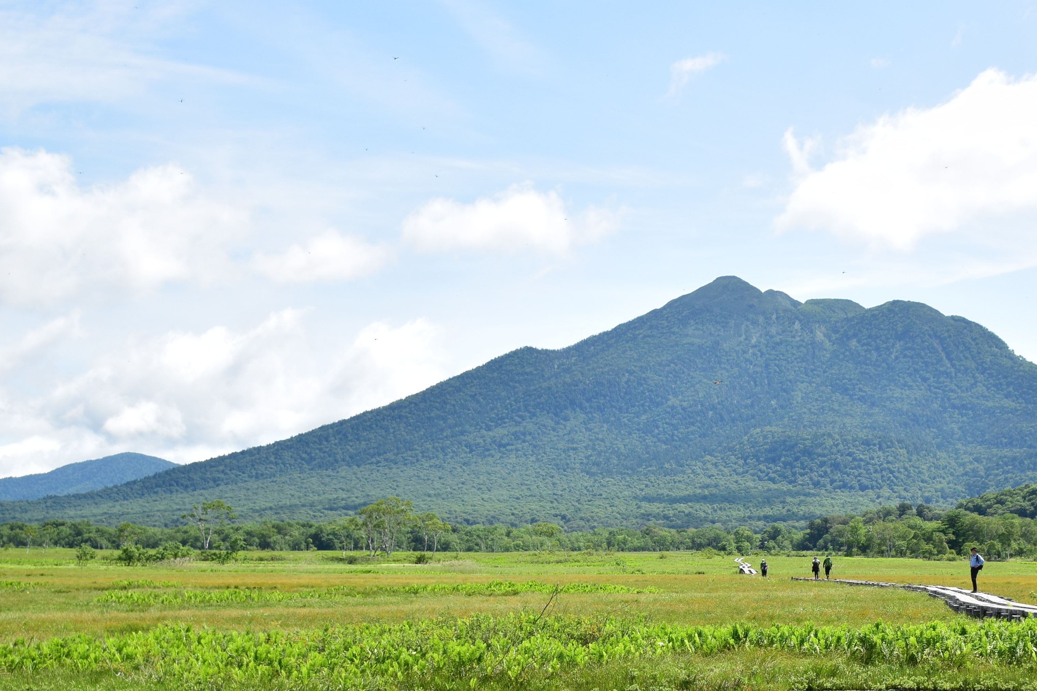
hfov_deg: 30.5
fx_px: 1872
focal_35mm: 65
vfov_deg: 20.5
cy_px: 610
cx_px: 774
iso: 200
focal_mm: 22
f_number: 9
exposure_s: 1/500
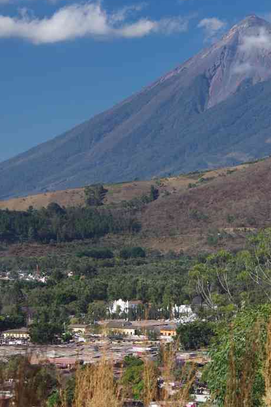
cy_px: 211
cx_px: 187
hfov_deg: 9.7
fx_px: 1600
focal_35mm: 142
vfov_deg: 14.5
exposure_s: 1/100
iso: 200
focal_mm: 65
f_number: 10
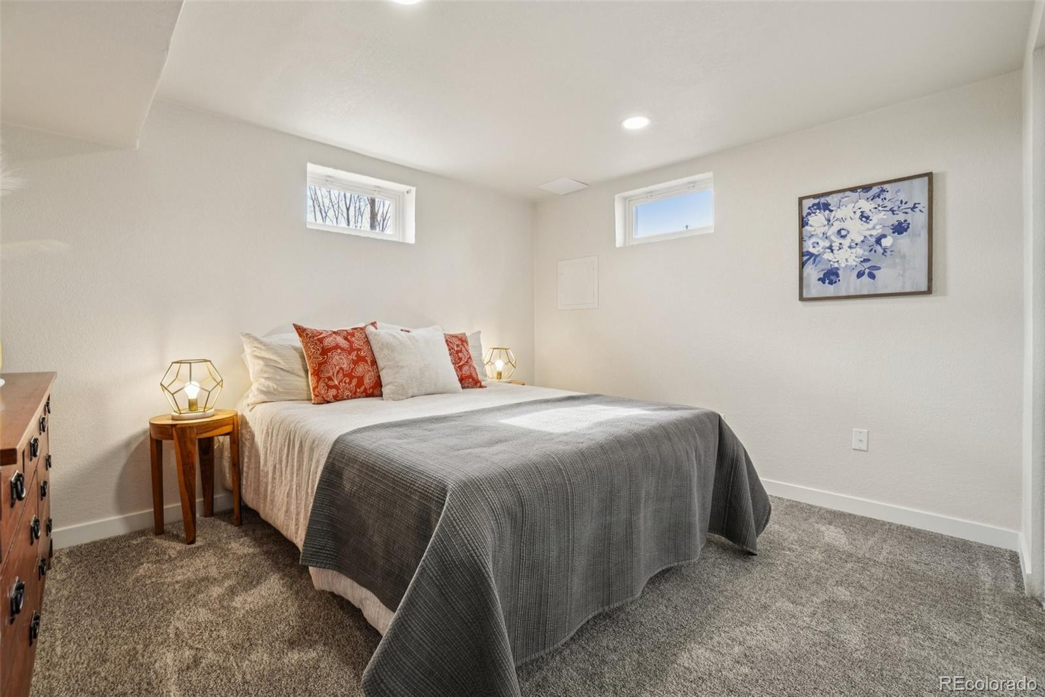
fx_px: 435
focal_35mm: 15
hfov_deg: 100.4
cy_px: 348
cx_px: 522
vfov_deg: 77.3
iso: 400
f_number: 8
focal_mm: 10
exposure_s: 1/25
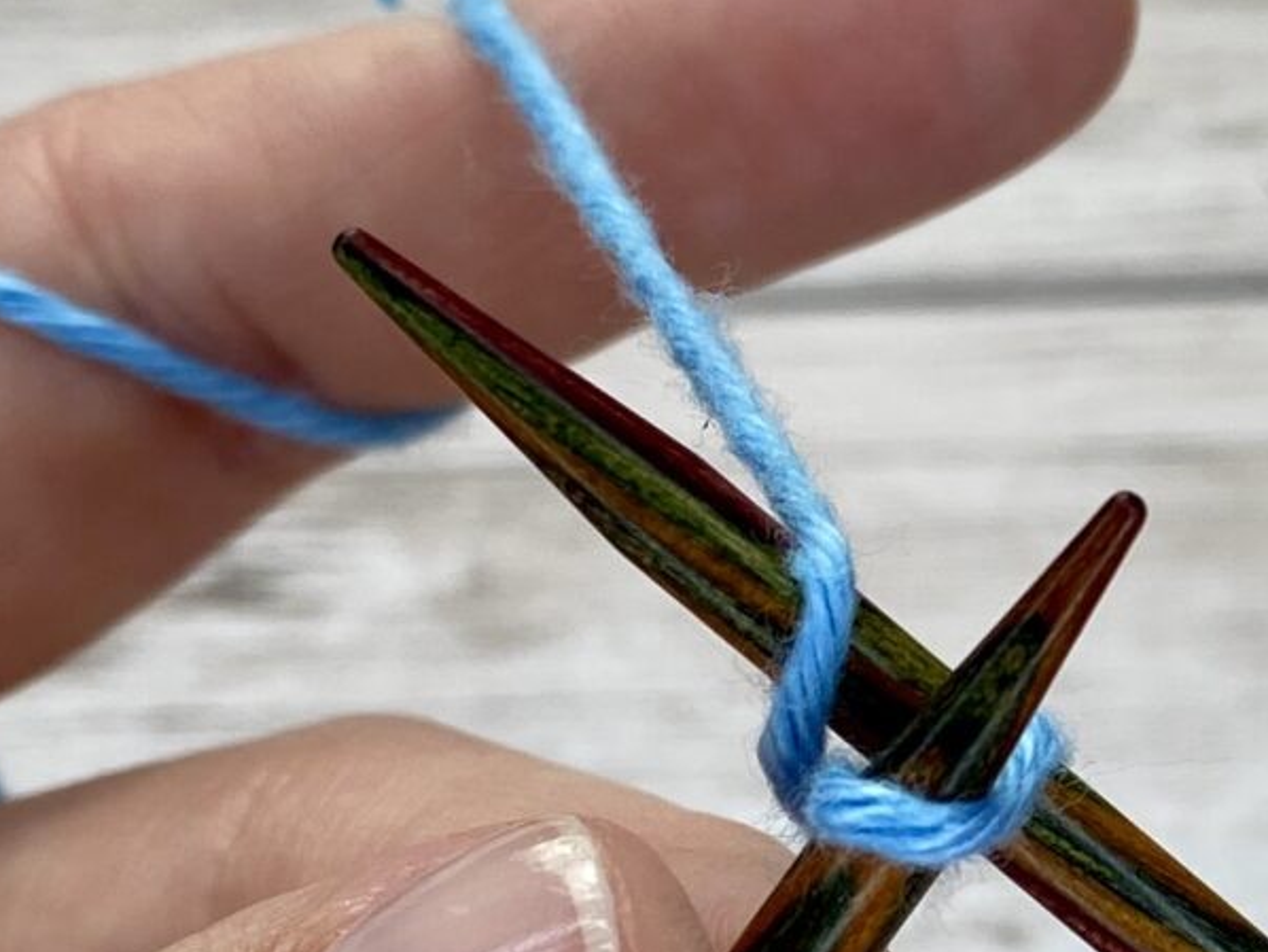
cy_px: 589
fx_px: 3921
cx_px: 1440
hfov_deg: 17.7
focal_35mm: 107
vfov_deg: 13.8
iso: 32
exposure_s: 1/122
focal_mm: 4.25
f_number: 1.8
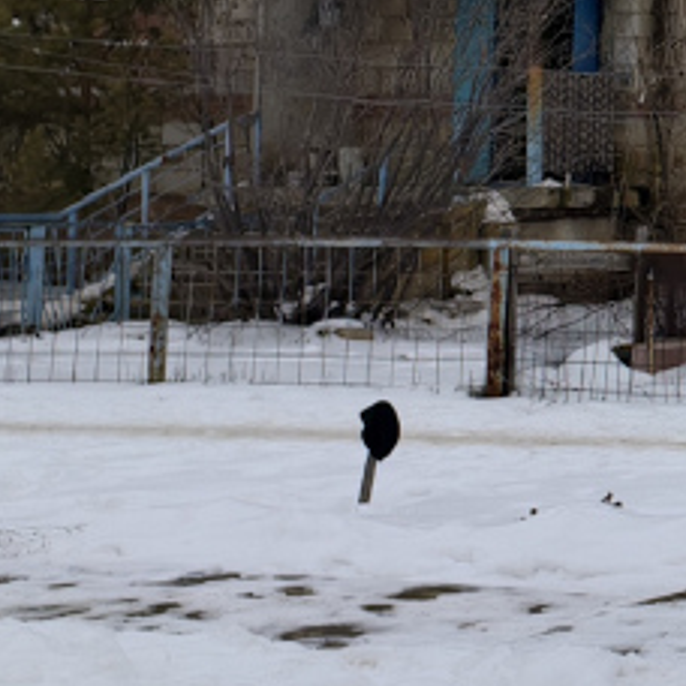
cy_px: -155
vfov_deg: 14.5
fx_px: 2601
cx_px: 1559
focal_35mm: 116
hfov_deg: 12.4
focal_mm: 6.54
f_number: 1.57
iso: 72
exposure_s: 1/2762
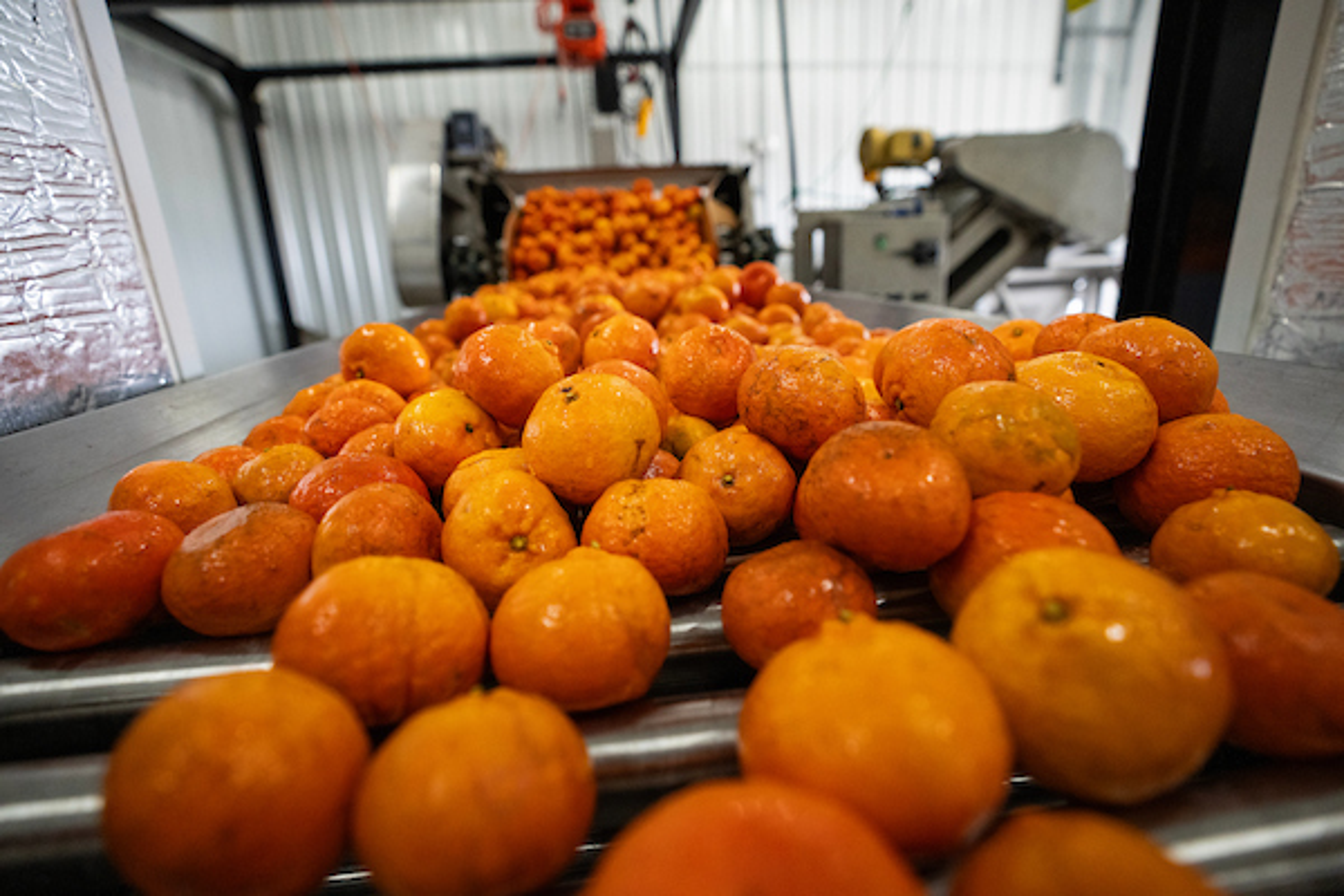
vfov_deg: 73.7
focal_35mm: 16
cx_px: 672
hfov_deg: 96.7
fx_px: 597
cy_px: 448
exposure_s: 1/640
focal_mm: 16
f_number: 2.8
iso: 3200
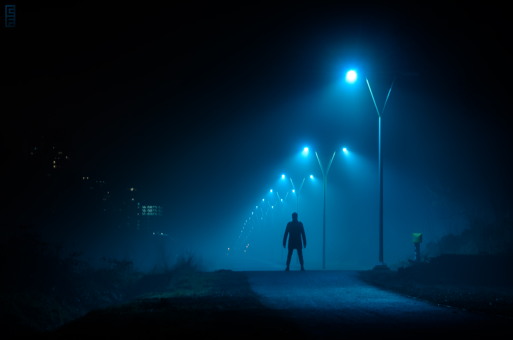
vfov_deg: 14.0
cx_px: 256
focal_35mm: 98
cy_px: 170
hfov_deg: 21.0
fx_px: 1386
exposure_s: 15
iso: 100
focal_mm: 65
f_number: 20
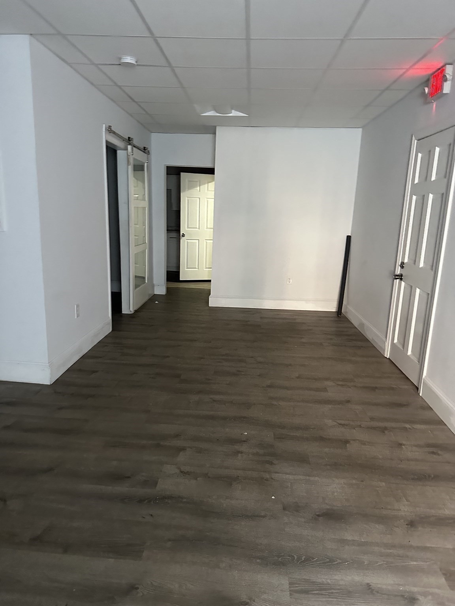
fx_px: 421
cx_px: 228
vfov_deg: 71.6
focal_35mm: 24
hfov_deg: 56.8
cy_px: 303
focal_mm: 6.86
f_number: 1.78
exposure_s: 1/60
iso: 800
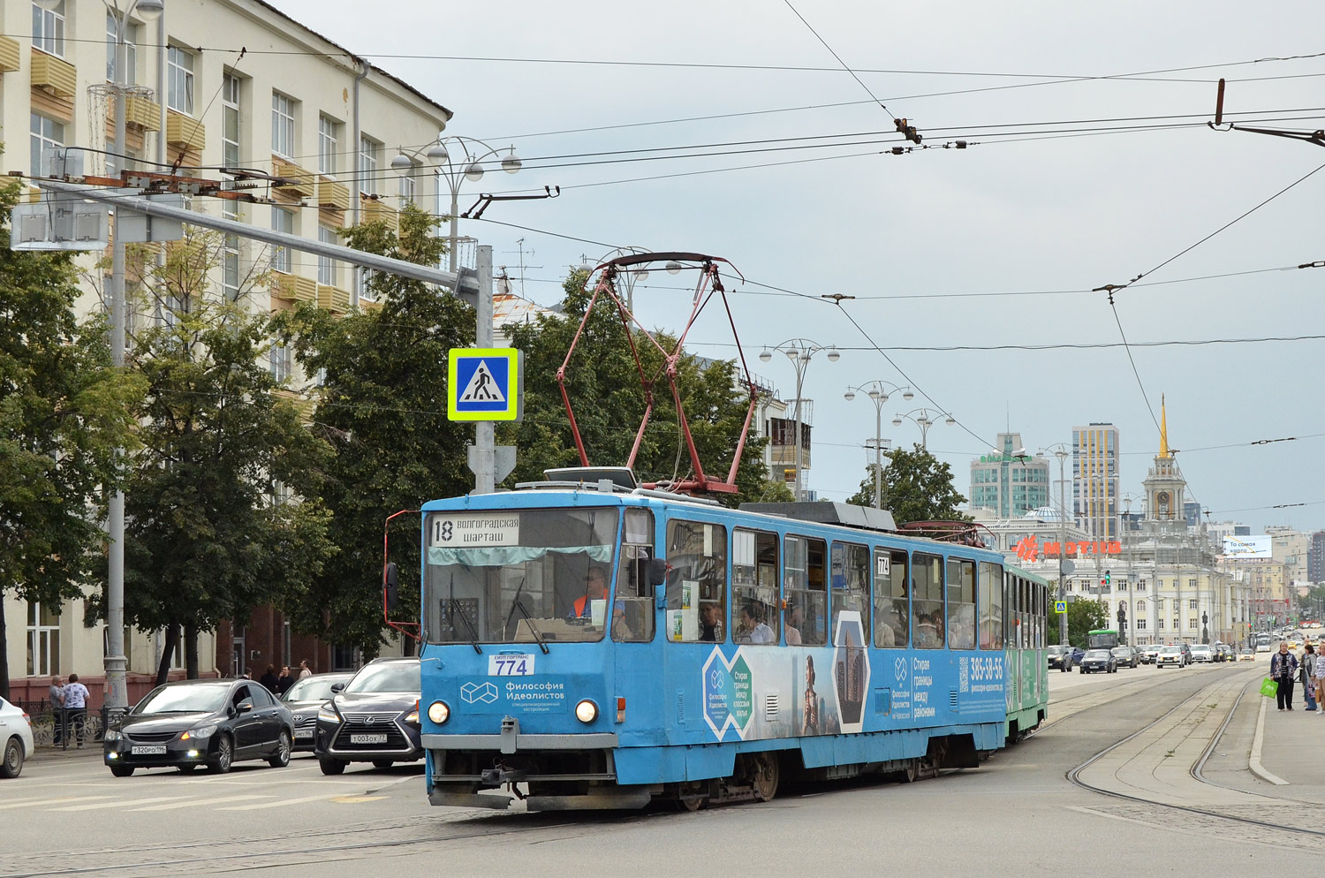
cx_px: 662
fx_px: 2094
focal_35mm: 57
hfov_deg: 35.1
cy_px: 439
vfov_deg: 23.7
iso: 400
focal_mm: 38
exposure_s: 1/640
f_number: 7.1
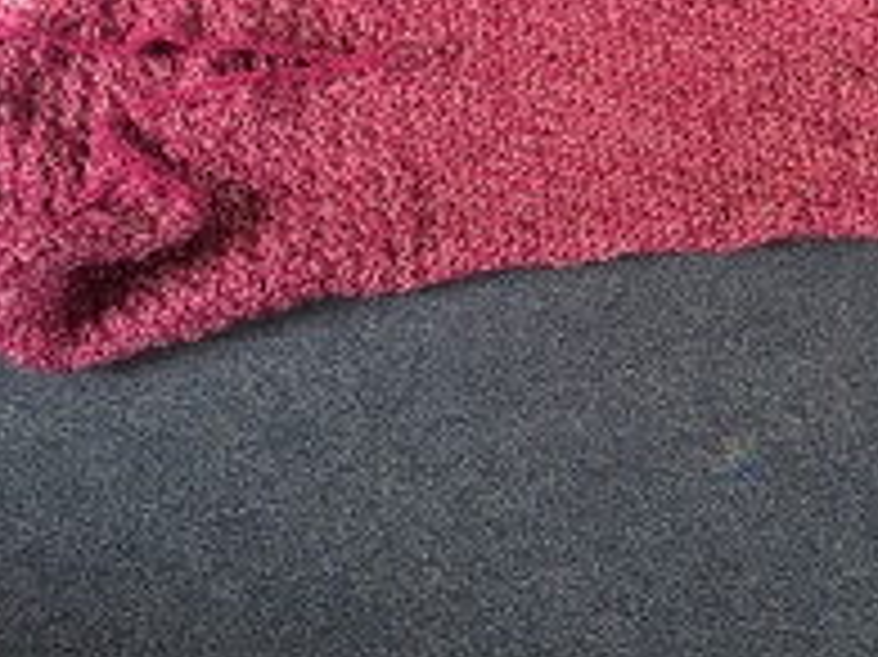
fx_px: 1318
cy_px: 140
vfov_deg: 27.5
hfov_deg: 35.8
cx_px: 682
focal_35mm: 52
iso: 32
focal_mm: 4.15
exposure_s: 1/33
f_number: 2.2
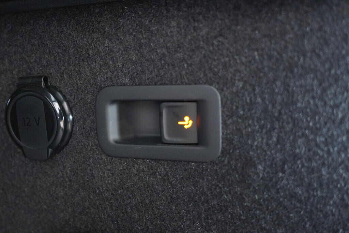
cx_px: 174
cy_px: 116
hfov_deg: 53.1
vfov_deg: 36.9
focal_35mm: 36
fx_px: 349
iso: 1600
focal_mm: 24
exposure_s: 1/40
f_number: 2.8
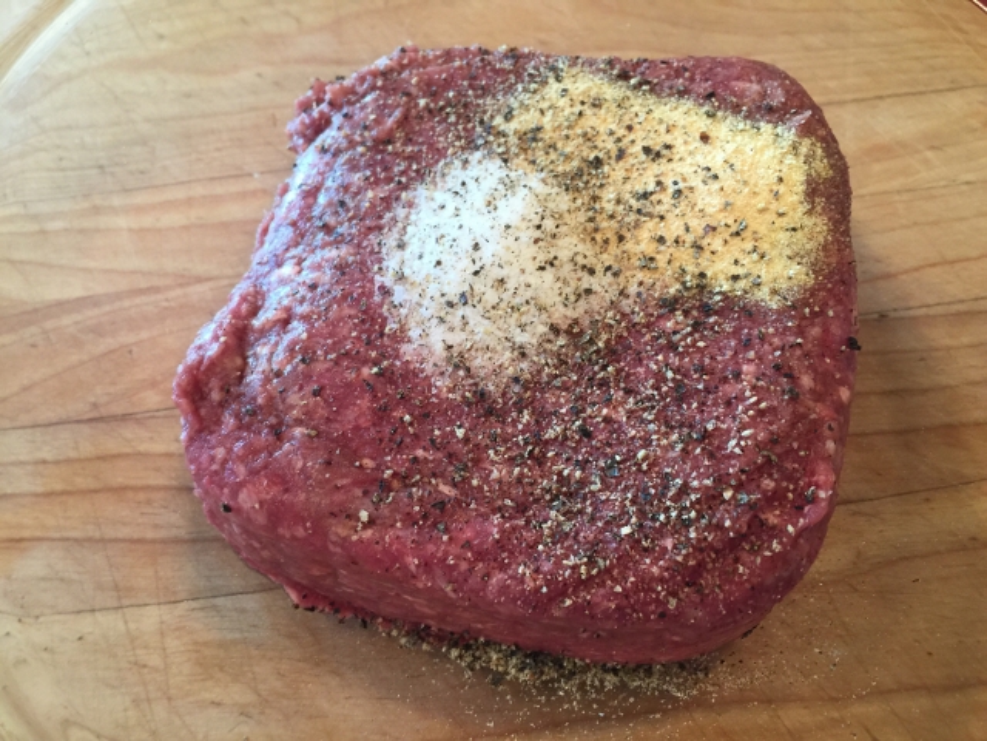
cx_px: 494
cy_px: 370
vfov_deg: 48.2
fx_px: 827
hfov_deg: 61.7
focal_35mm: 29
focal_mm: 4.15
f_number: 2.2
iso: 50
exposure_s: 1/30
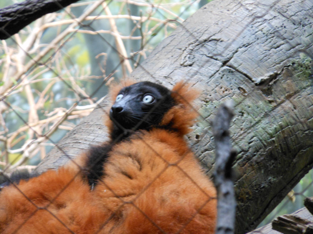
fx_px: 1772
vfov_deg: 7.6
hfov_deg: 10.1
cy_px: 117
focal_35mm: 196
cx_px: 156
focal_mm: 35
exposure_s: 1/50
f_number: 5.6
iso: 400
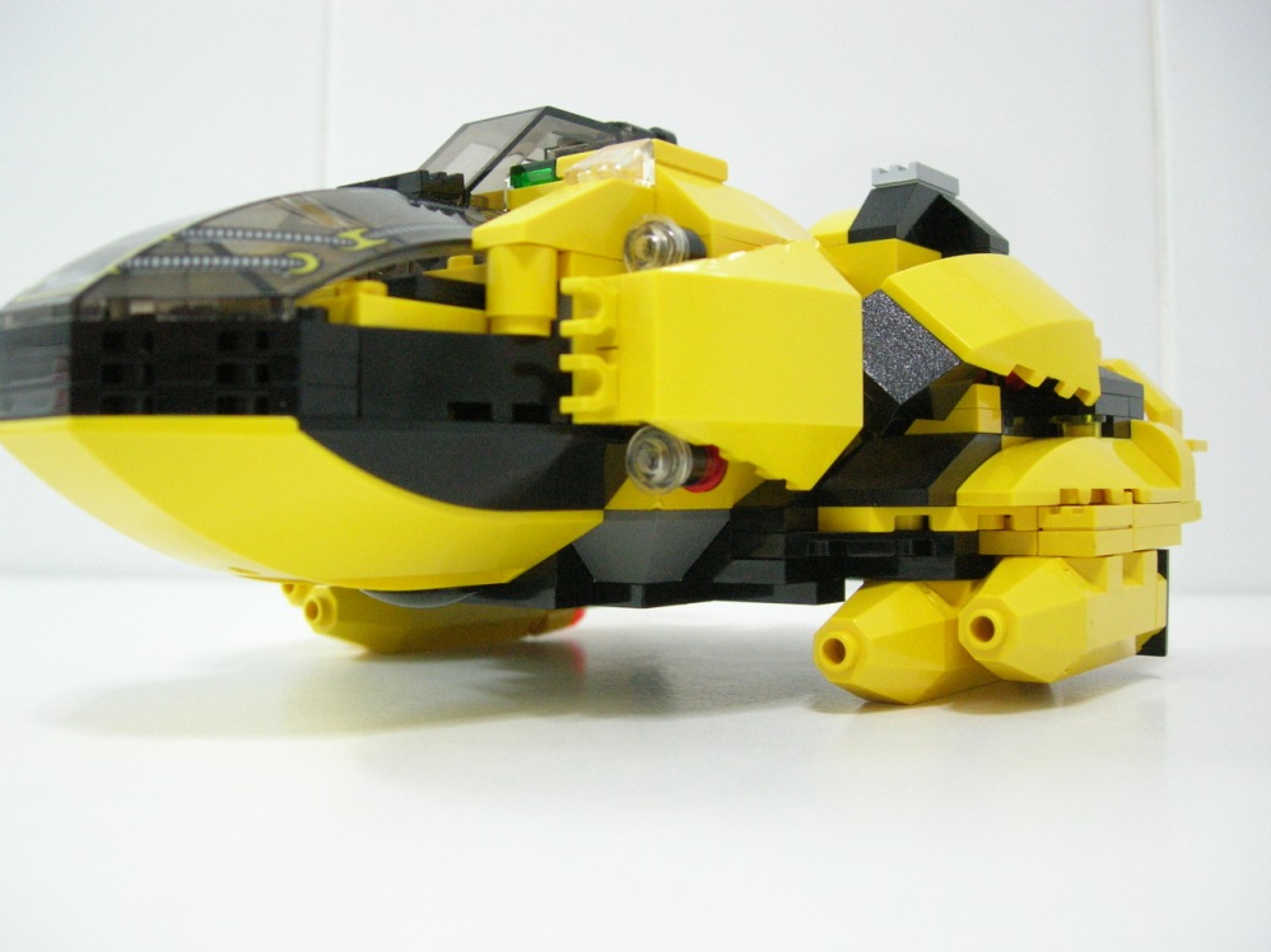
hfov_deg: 47.9
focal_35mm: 39
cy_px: 479
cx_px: 623
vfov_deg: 36.8
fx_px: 1432
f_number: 2.8
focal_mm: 7.8
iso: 400
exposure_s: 1/27
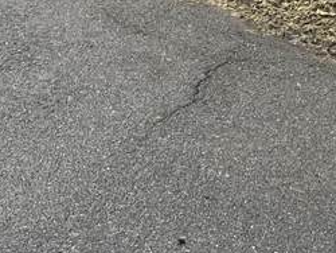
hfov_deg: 13.5
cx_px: 575
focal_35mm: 133
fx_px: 1292
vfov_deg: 9.8
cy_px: -367
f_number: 1.6
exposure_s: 1/229
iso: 40
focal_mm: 5.1
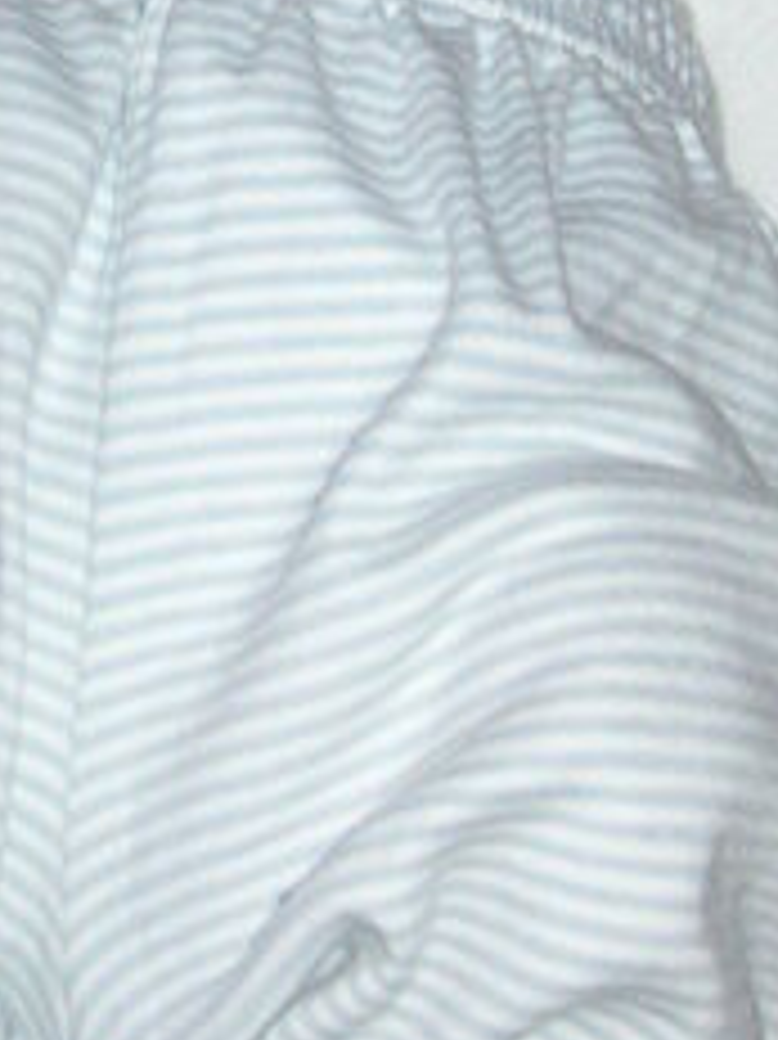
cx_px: 297
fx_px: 3839
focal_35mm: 128
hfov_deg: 11.6
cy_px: 18
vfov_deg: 15.2
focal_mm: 6.1
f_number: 2.8
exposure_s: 1/45
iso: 160
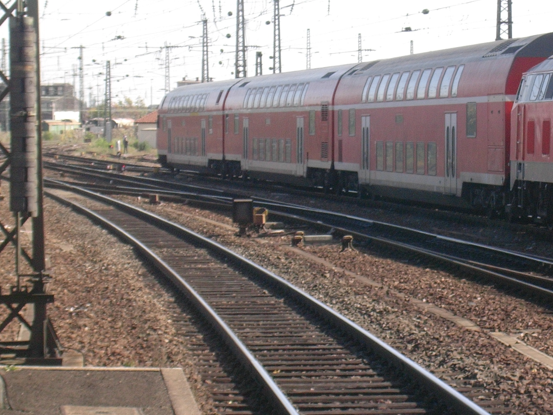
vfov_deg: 9.0
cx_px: 405
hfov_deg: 11.9
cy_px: 165
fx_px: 2636
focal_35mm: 165
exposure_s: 1/228
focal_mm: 16.8
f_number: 4.8
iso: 70
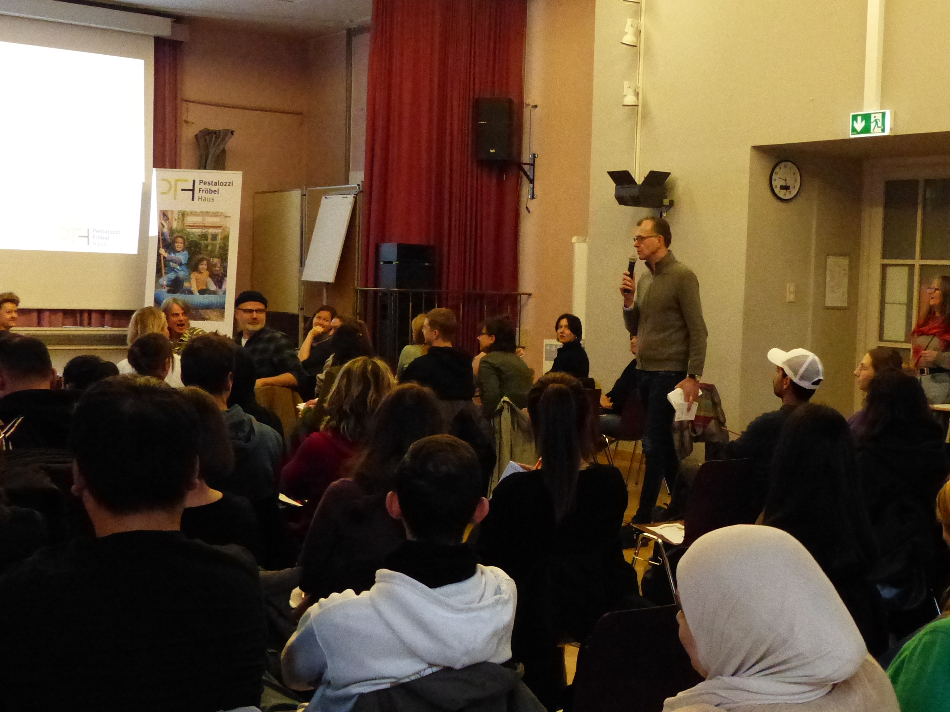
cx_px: 570
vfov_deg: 30.2
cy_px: 393
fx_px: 1317
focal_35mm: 48
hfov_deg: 39.5
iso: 1600
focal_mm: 6
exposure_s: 1/100
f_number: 3.5
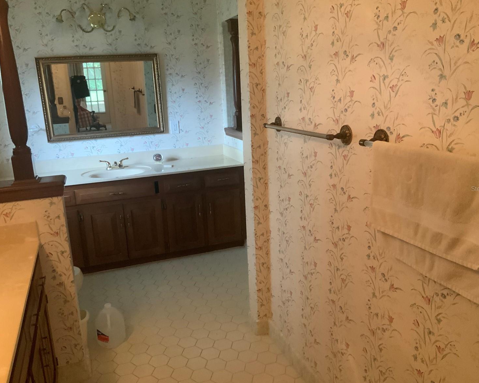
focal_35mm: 31
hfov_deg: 57.2
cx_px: 240
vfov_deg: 47.1
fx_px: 440
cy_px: 188
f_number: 1.8
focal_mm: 3
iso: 250
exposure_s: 1/40
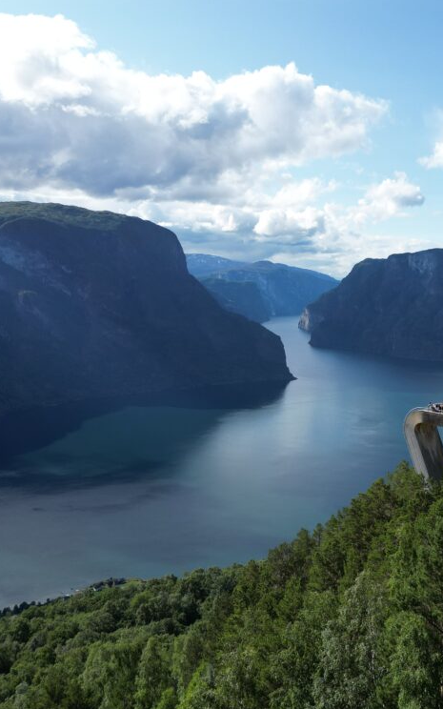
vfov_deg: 55.3
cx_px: 344
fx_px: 676
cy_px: 362
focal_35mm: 35
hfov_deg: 35.3
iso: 100
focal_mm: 6.72
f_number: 1.7
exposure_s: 1/2500
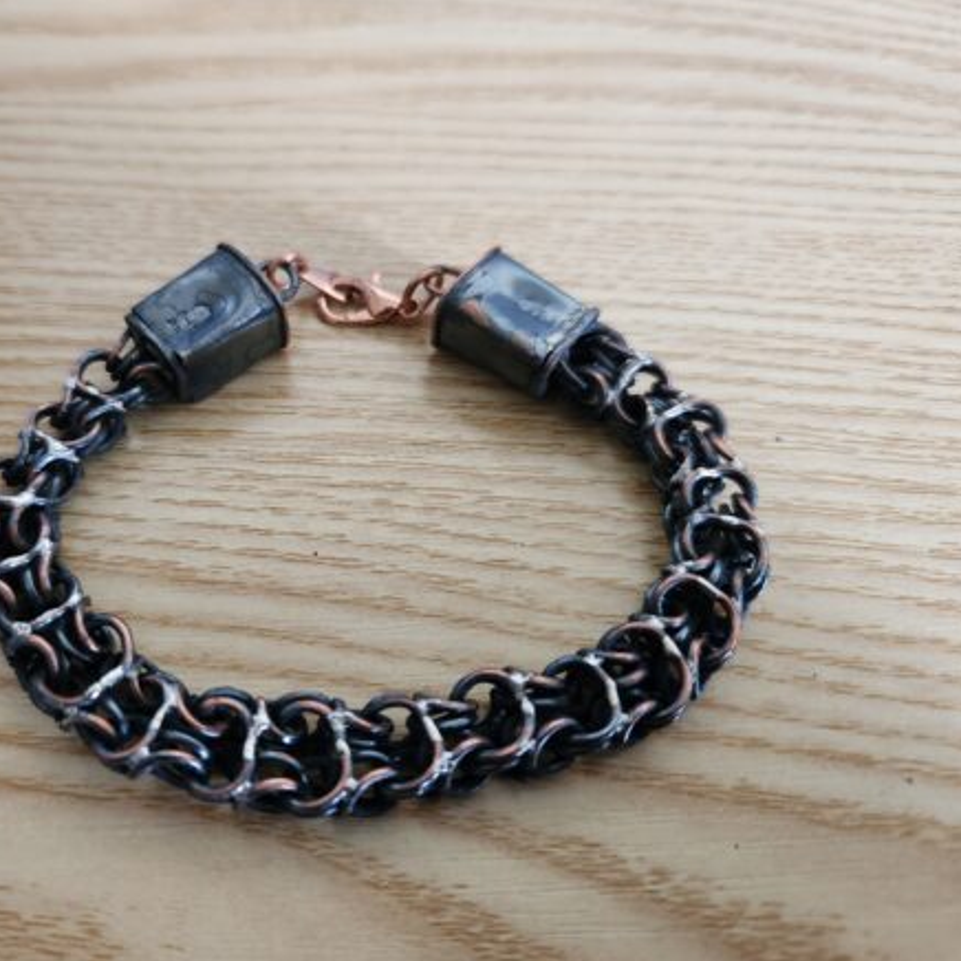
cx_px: 361
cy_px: 474
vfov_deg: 57.3
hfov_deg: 56.6
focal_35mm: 28
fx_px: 879
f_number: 1.8
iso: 500
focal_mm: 5.4
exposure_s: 1/60
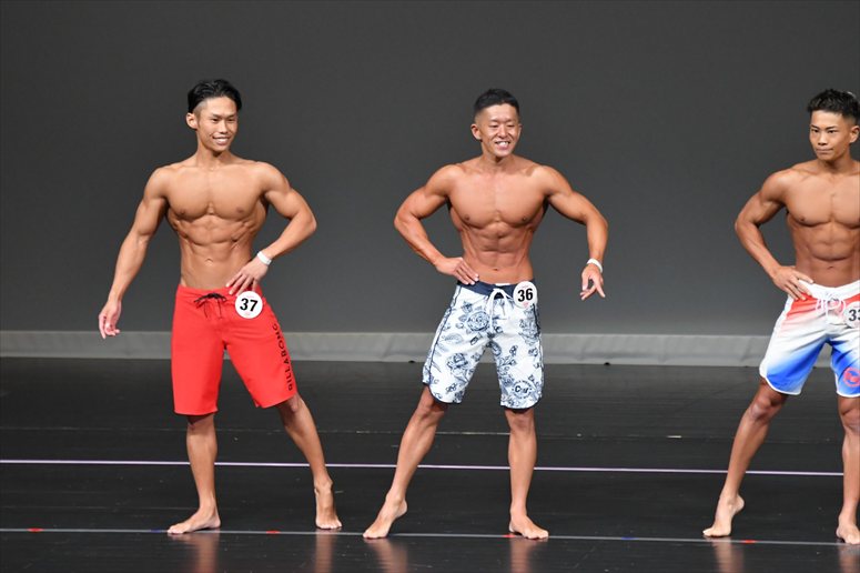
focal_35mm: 315
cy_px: 286
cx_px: 430
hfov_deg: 6.5
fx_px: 7521
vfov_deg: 4.4
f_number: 5.6
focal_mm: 210
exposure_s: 1/400
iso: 4000
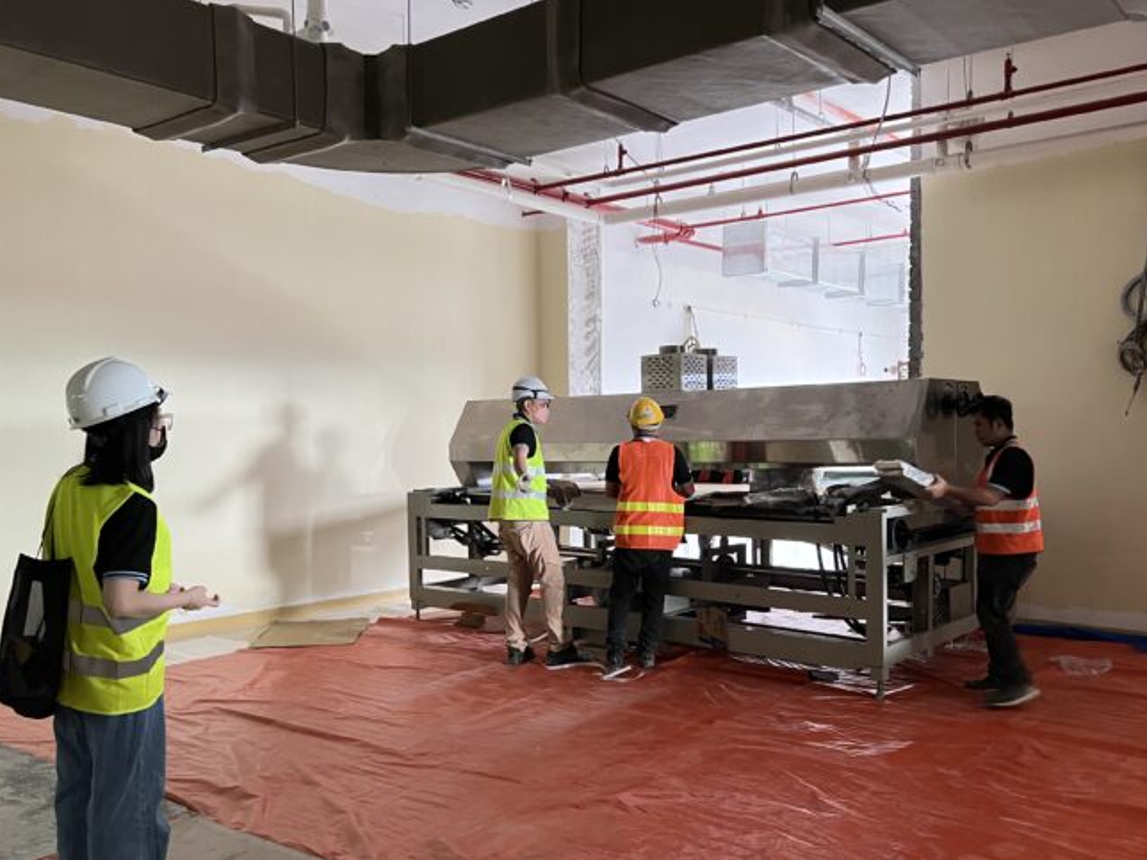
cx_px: 673
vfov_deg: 45.4
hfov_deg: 58.0
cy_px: 481
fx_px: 1027
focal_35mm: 31
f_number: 1.5
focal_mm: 5.7
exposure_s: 1/34
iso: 400
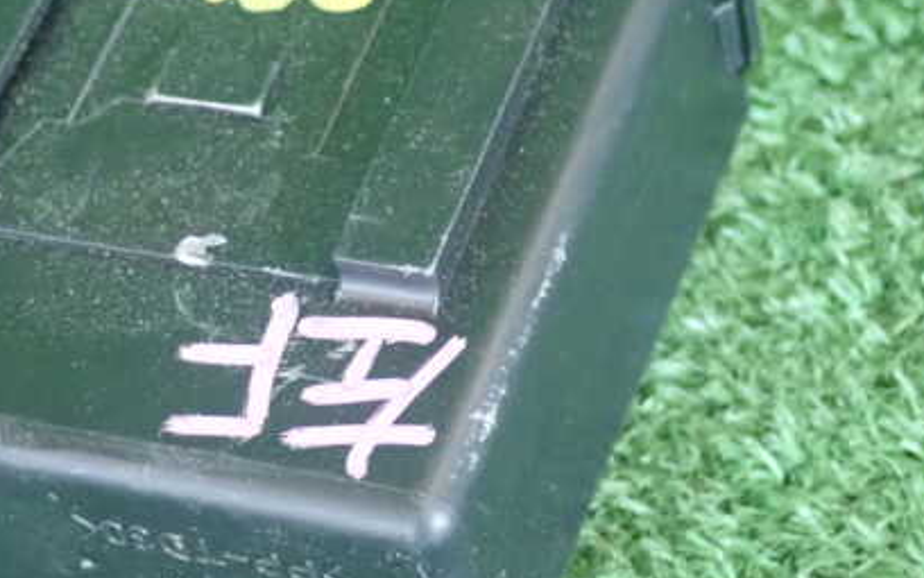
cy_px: 263
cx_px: 260
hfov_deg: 19.0
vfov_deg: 12.0
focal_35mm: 109
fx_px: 2745
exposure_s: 1/60
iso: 2500
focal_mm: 12.6
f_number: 4
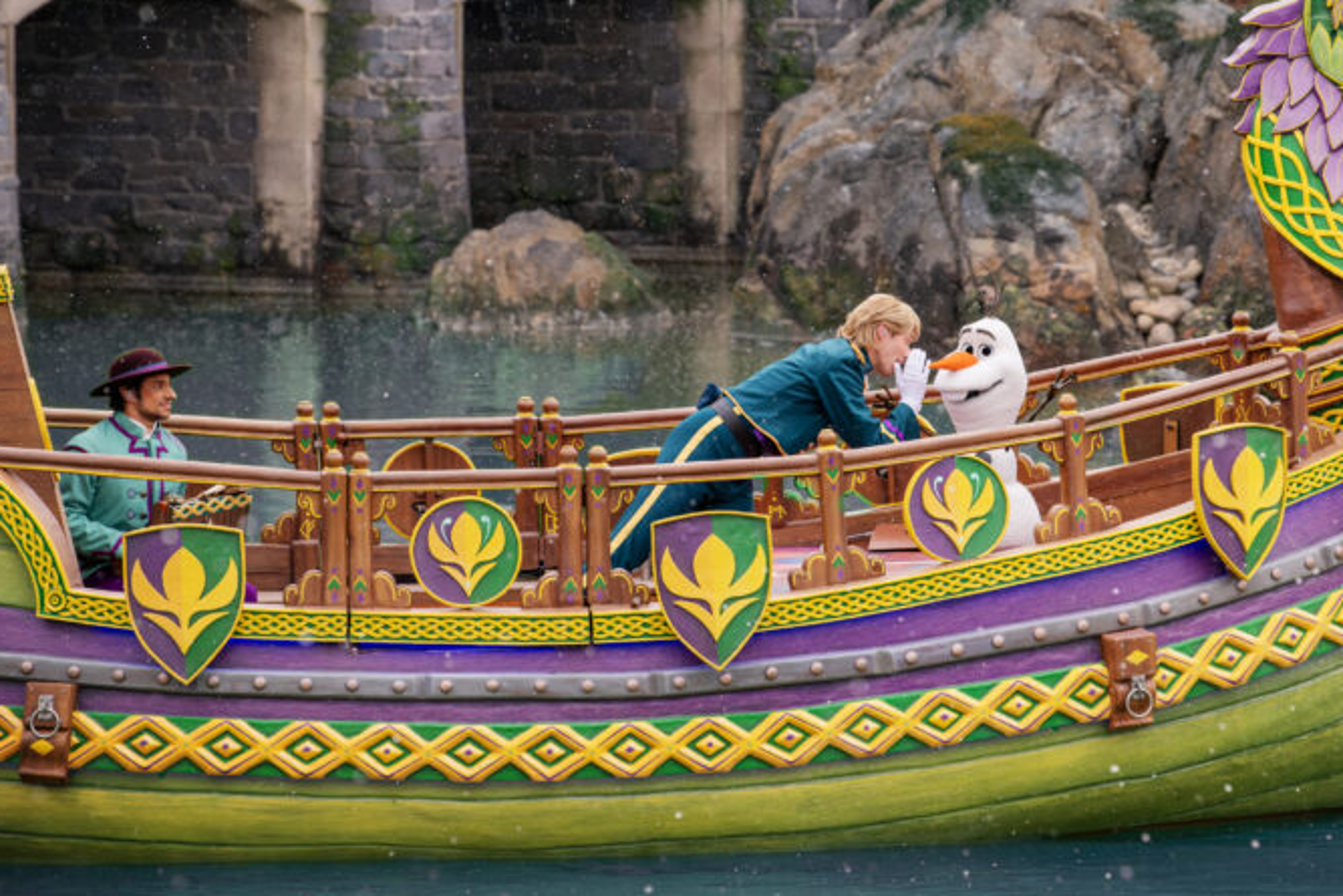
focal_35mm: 284
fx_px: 10596
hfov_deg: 7.3
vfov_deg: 4.8
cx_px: 731
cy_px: 287
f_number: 4
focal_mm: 185
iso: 640
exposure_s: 1/1600
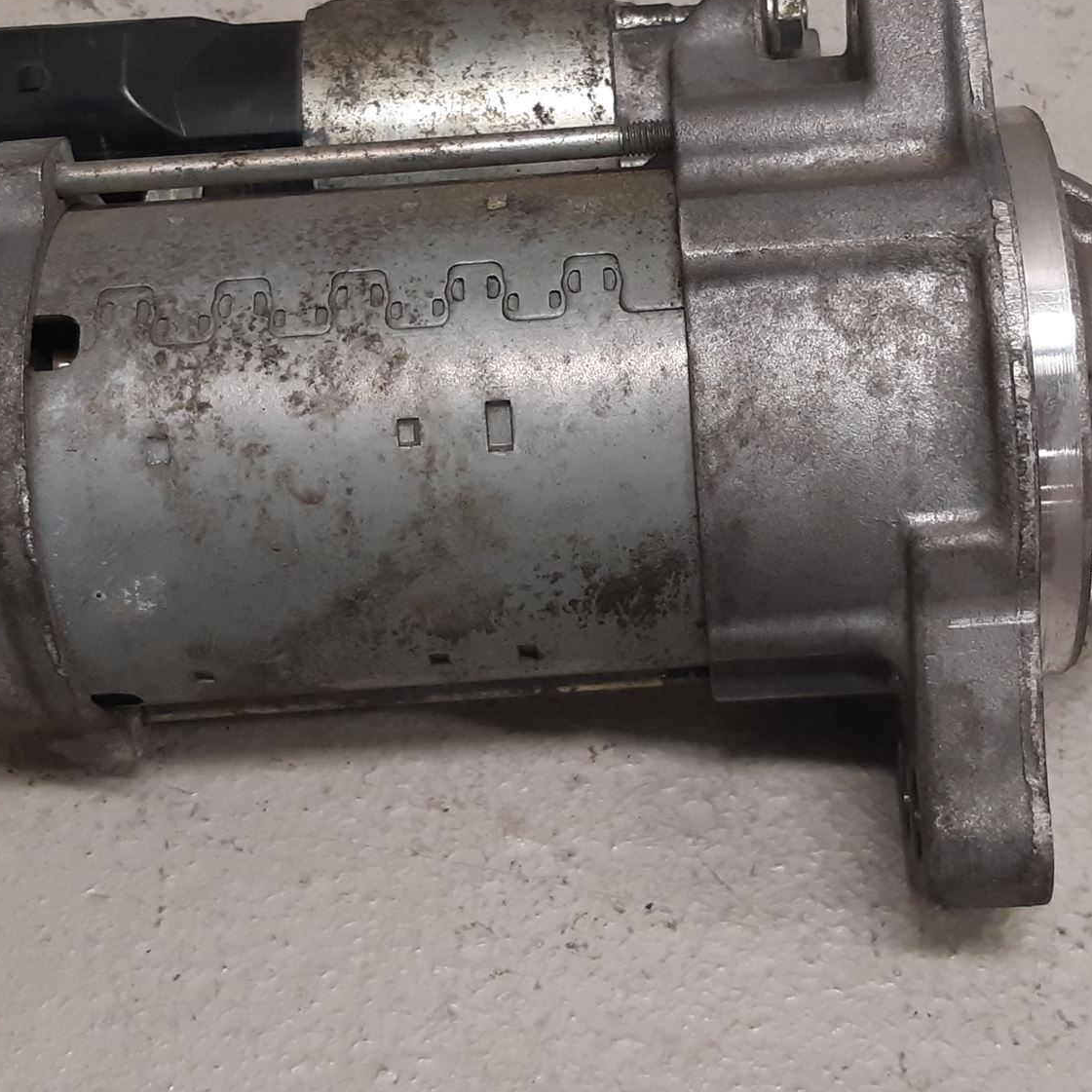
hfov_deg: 39.9
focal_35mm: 42
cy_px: 392
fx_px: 1499
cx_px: 642
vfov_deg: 39.7
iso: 125
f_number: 1.7
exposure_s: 1/50
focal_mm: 3.93
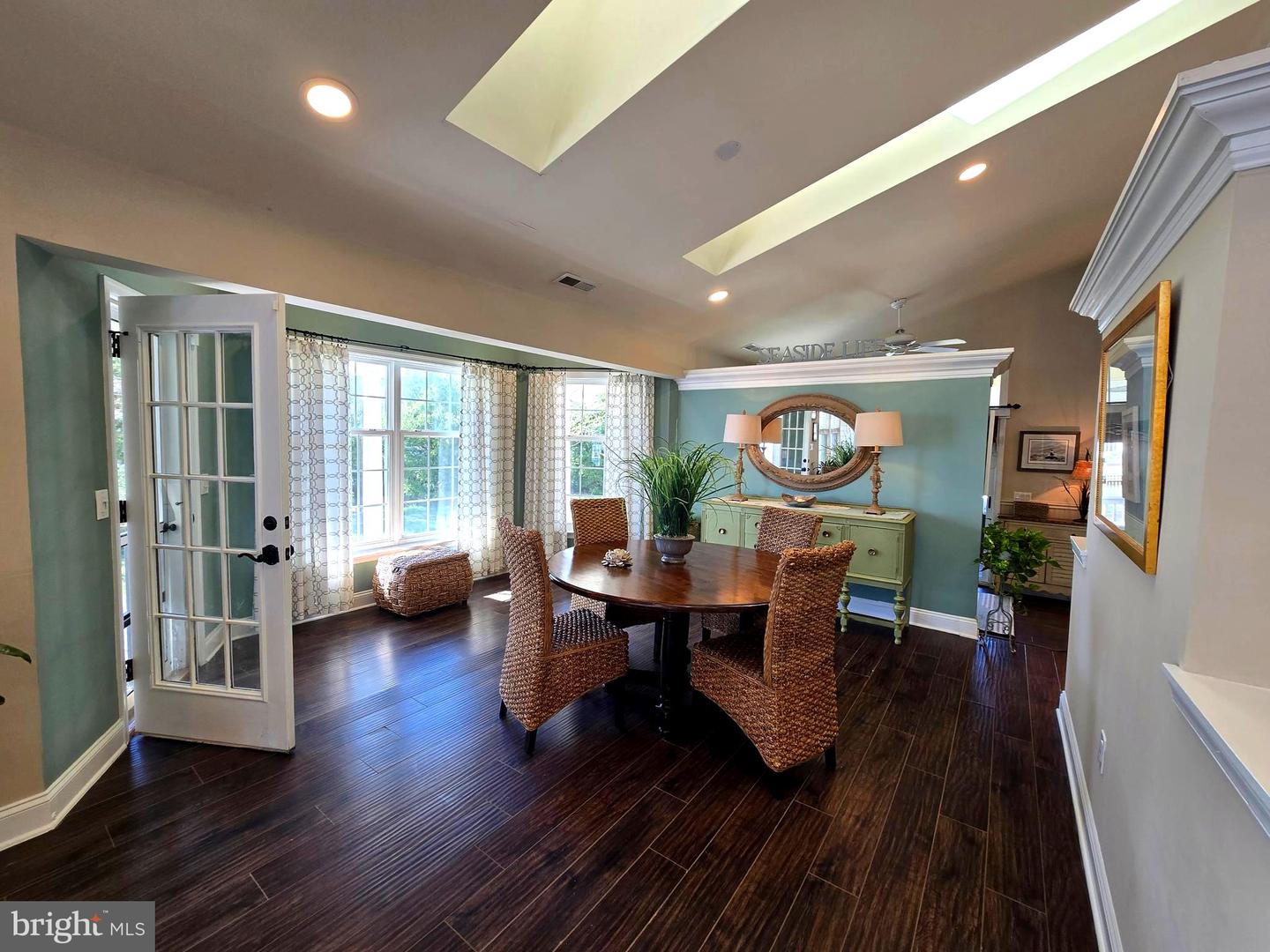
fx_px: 477
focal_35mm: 13
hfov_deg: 106.2
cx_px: 635
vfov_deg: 89.9
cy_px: 476
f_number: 2.2
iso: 64
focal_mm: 2.2
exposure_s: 1/60
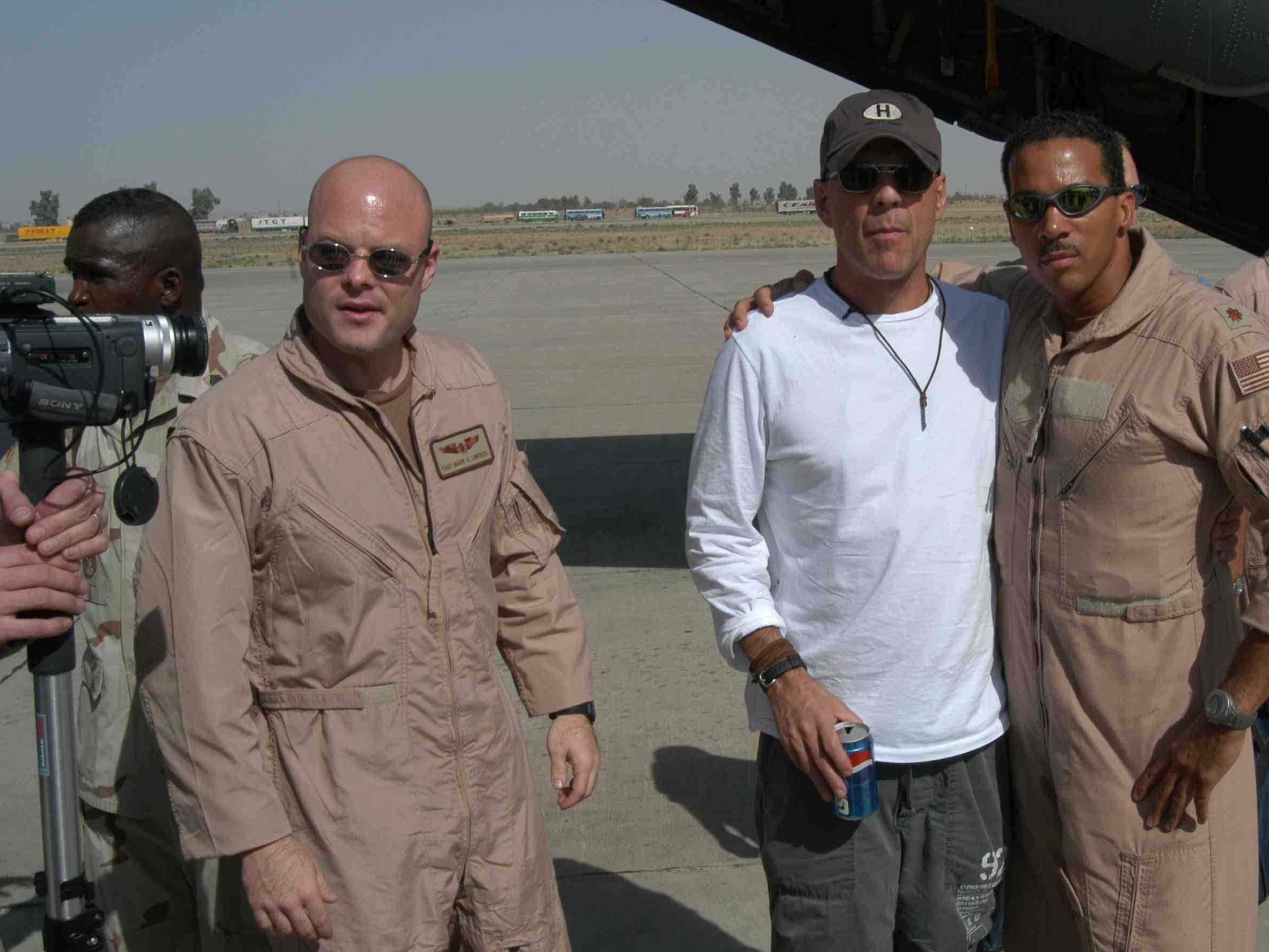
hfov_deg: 42.6
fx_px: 1613
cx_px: 797
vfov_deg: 32.9
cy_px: 466
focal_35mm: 44
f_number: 11
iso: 320
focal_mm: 24
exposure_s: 1/500
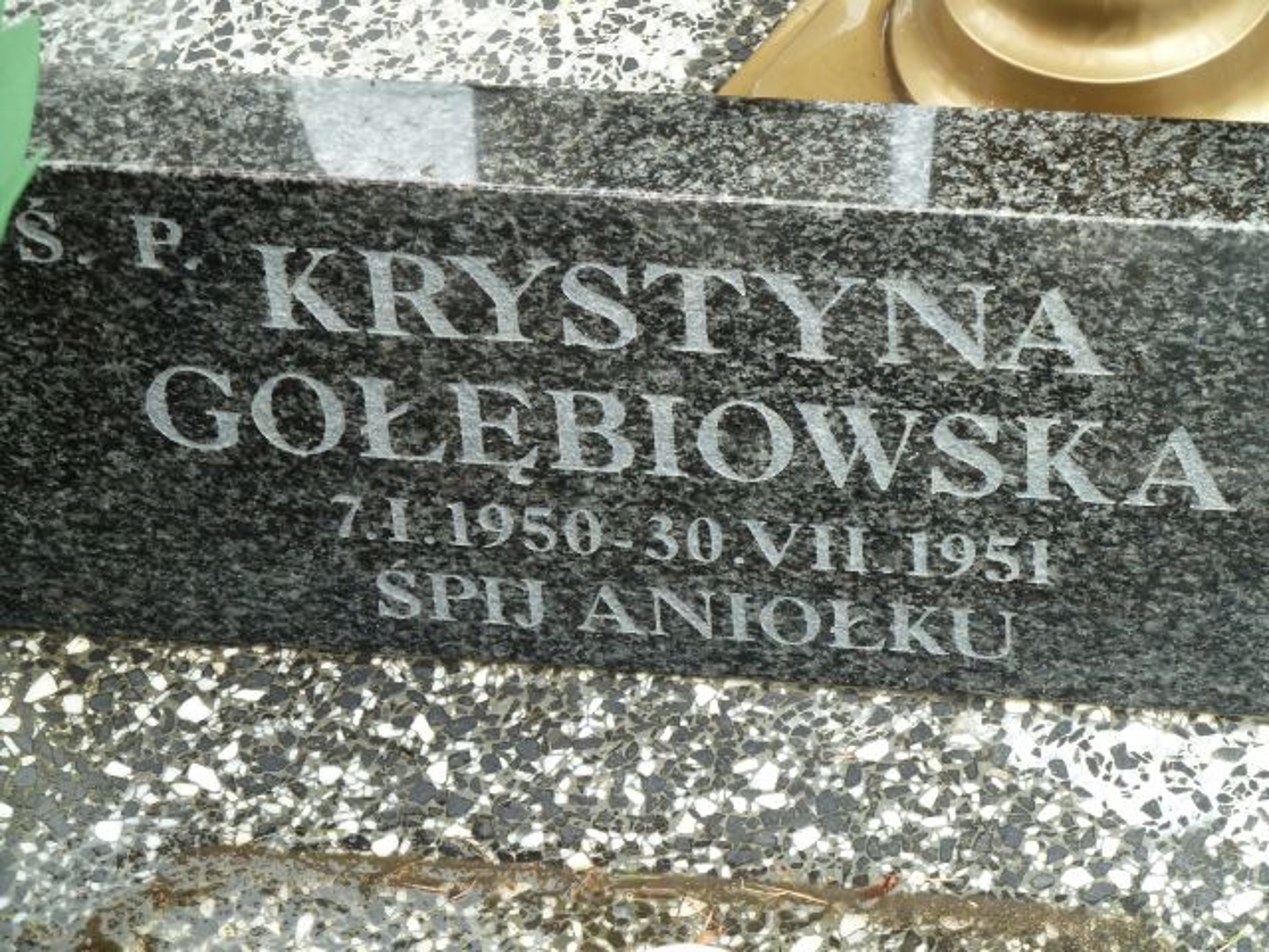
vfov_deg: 13.3
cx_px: 634
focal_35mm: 111
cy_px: 476
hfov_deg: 17.7
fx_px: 4069
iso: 160
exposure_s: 1/100
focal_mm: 18.2
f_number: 4.4
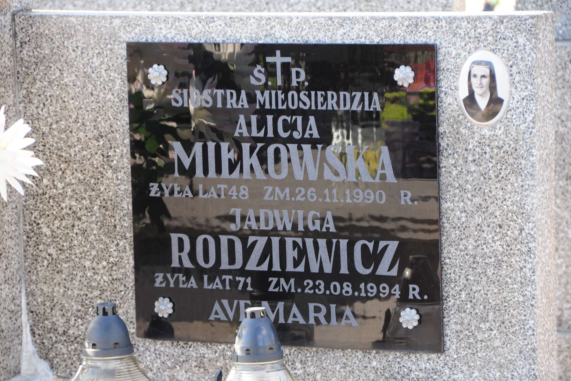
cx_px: 285
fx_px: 4076
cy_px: 190
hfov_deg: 8.0
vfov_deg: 5.3
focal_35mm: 257
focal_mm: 170
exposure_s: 1/100
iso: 320
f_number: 7.1
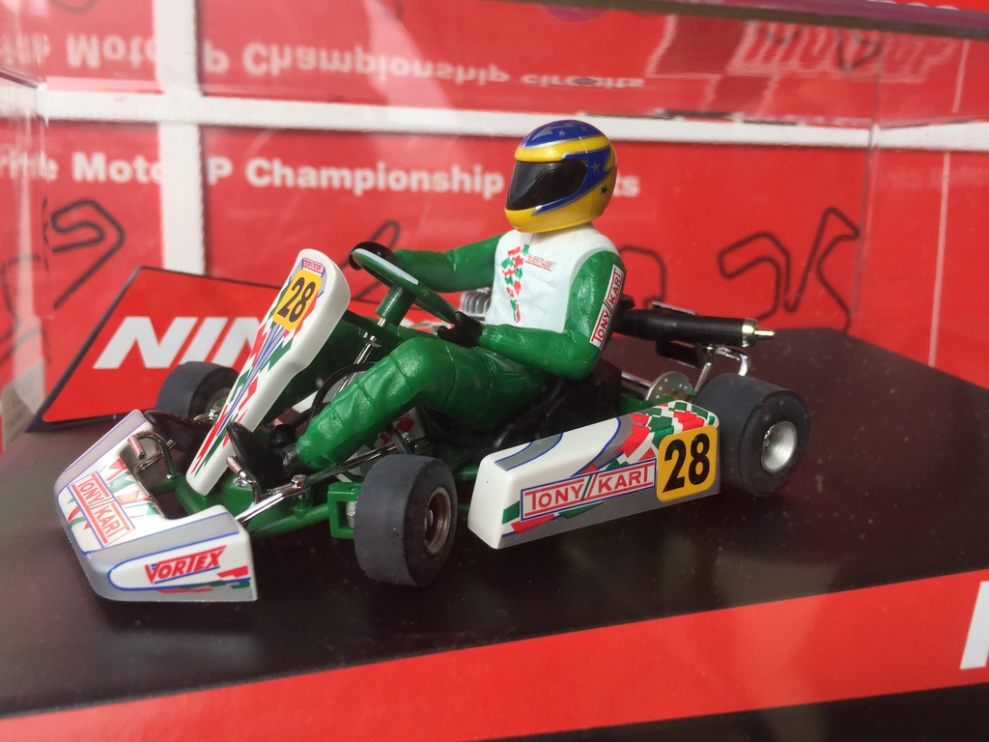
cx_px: 494
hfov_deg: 61.7
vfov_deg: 48.2
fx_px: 829
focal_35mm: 29
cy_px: 371
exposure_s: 1/1099
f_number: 2.2
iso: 32
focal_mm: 4.15
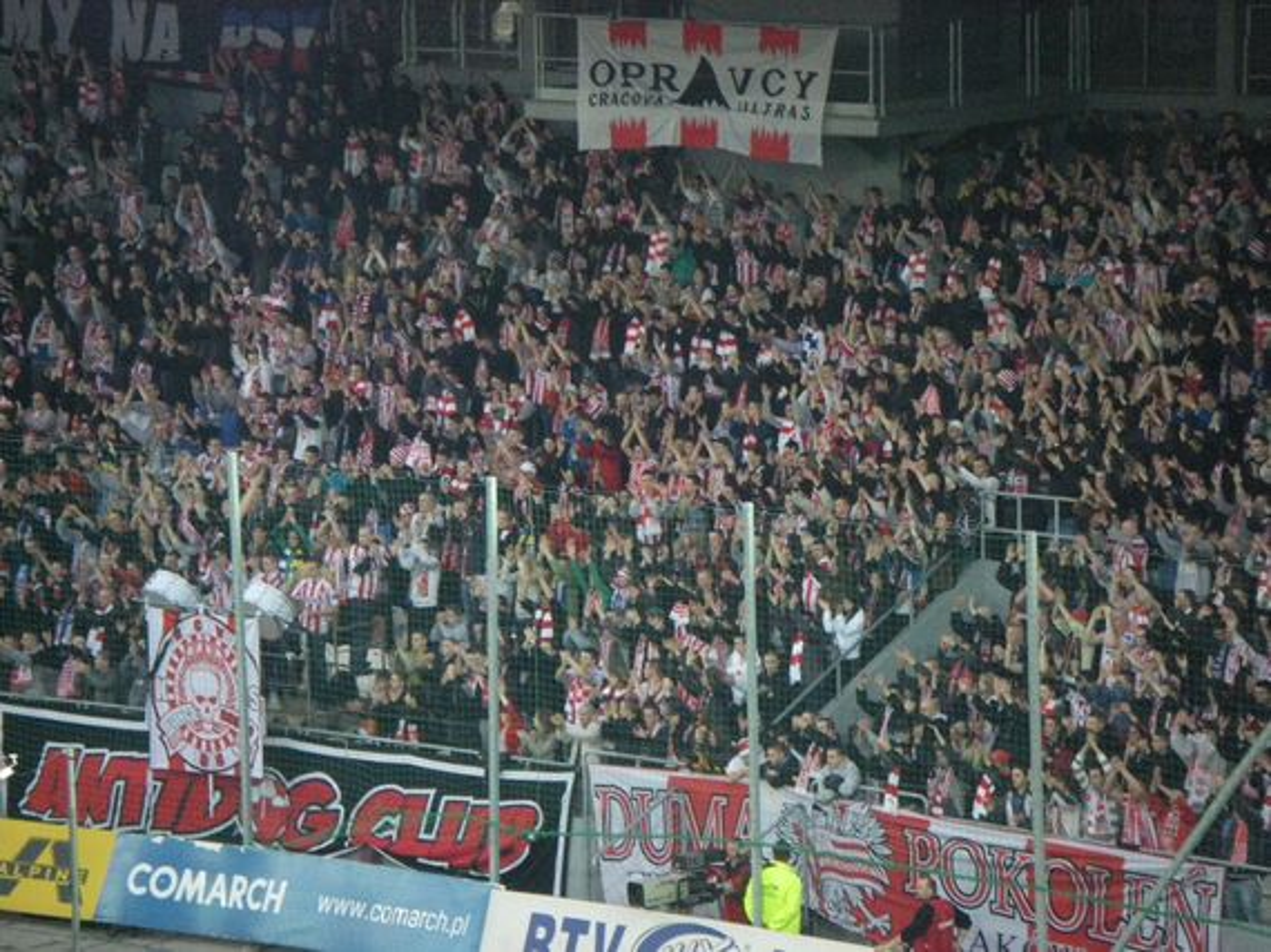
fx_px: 7230
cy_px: 476
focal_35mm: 197
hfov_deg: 10.0
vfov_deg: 7.5
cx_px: 636
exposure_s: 1/100
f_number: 4.6
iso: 800
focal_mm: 32.5
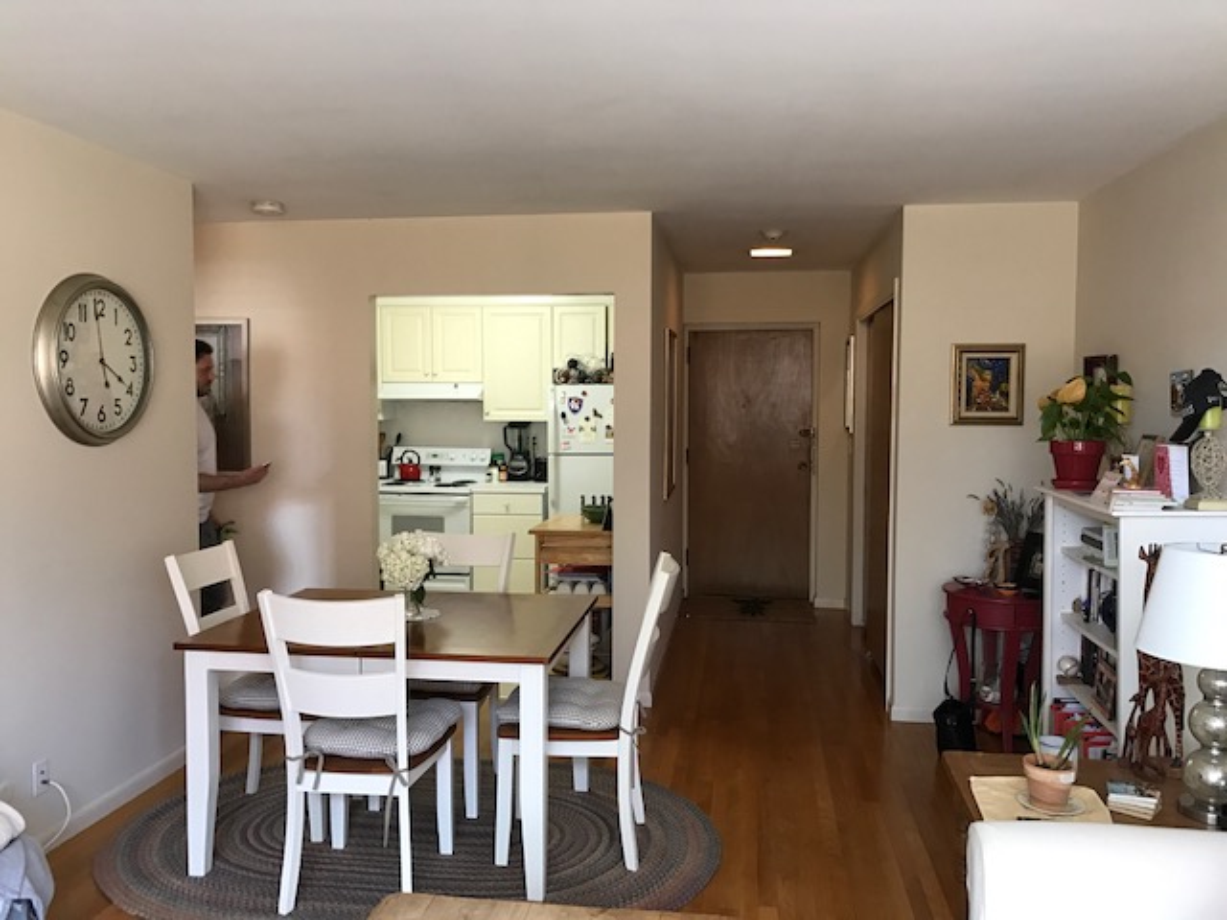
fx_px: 992
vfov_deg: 49.7
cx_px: 614
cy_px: 460
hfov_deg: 63.4
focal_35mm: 28
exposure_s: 1/20
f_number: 1.8
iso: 40
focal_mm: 3.99
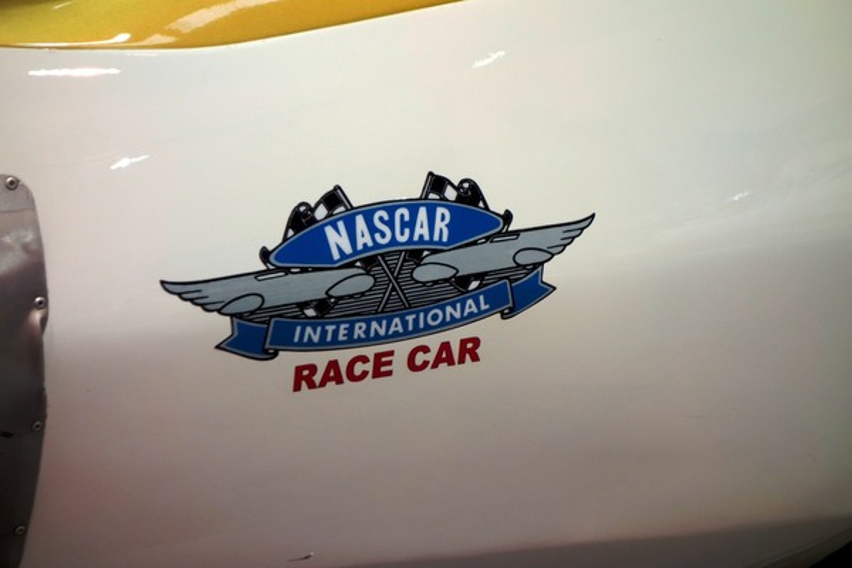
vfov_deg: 13.7
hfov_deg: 20.4
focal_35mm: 100
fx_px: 2366
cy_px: 284
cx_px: 426
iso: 640
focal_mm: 37.1
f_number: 4.9
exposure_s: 1/100
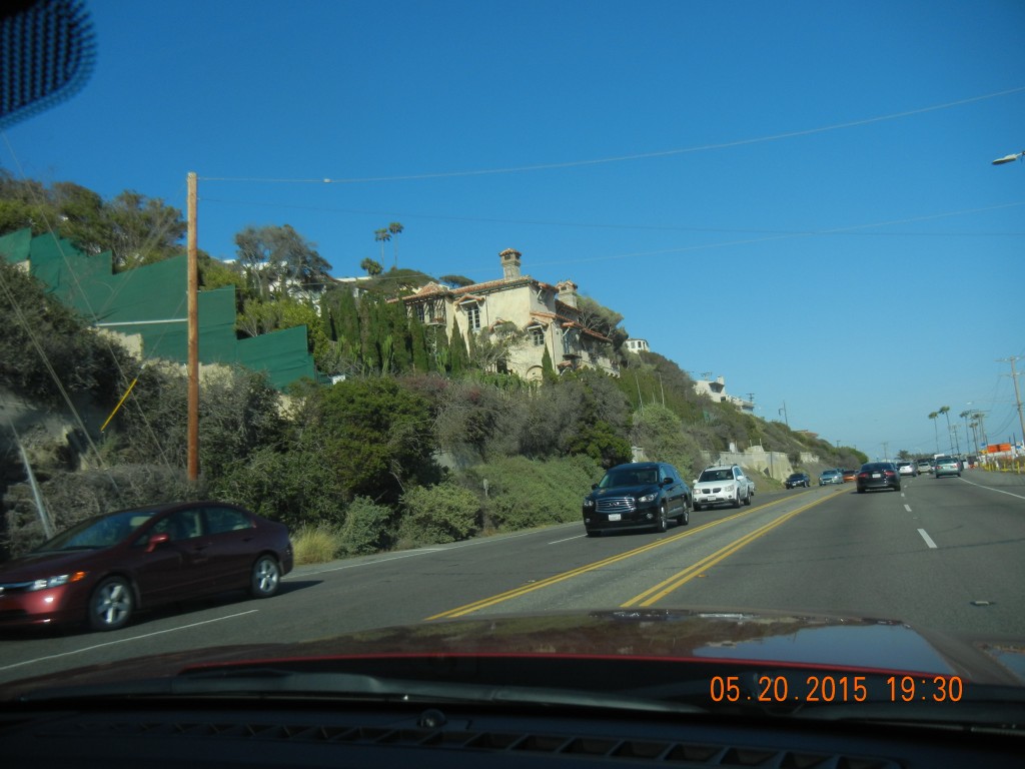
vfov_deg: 46.8
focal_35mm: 30
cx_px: 512
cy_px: 384
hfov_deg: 60.0
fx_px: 888
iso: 160
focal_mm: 5.4
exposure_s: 1/437
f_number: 7
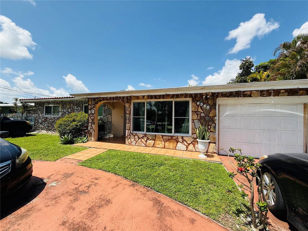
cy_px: 116
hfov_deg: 102.1
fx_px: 125
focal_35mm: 14
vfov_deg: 85.7
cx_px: 154
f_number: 2.2
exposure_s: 1/1848
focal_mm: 2.22
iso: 50
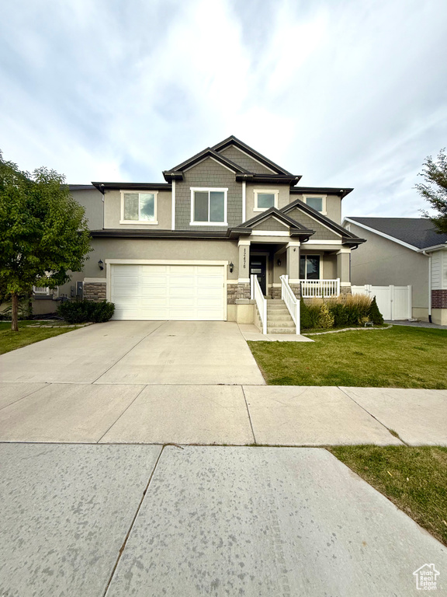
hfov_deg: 85.7
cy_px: 298
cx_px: 224
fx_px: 241
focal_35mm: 14
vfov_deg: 102.1
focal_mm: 2.22
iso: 50
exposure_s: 1/830
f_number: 2.2
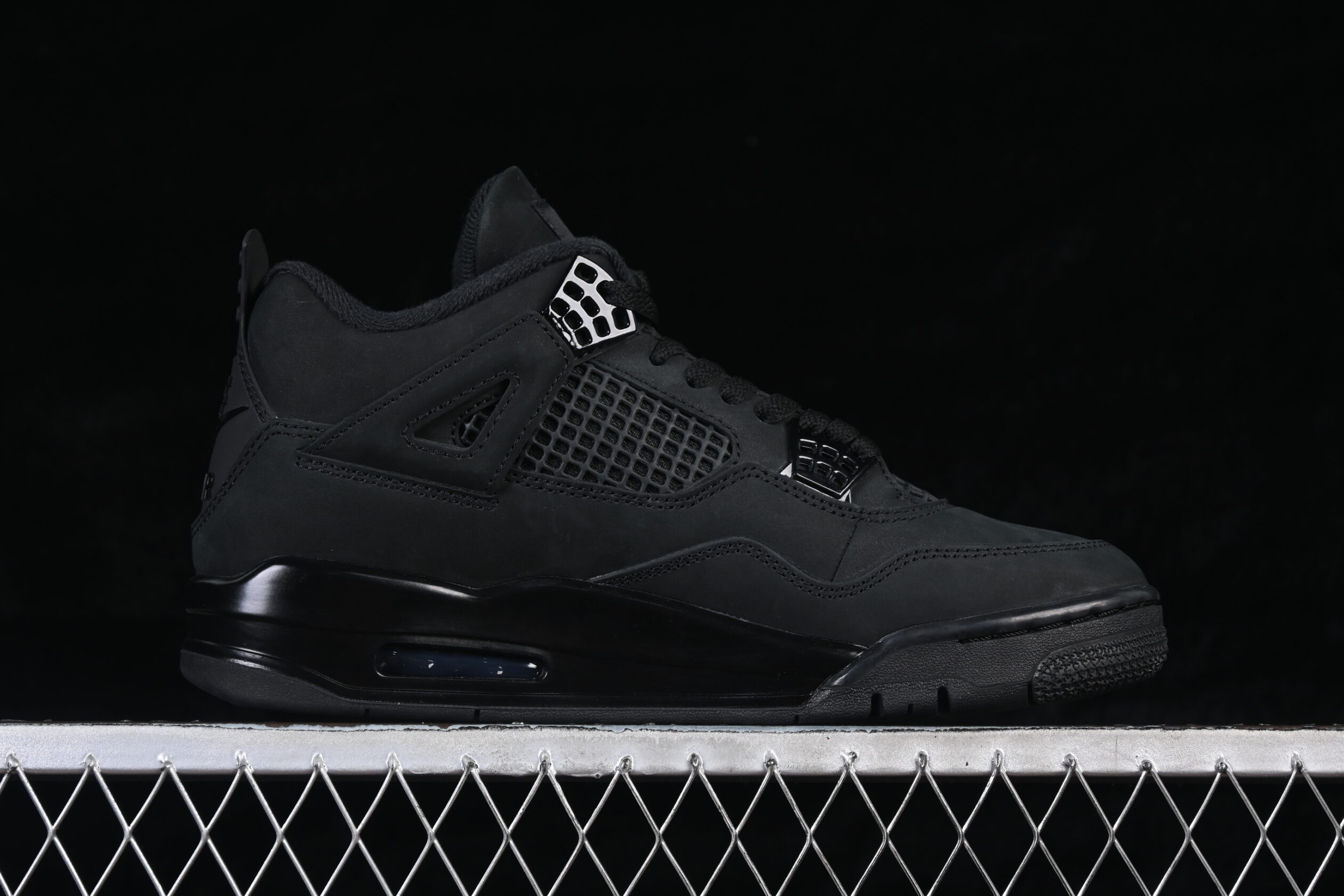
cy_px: 442
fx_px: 2837
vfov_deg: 17.9
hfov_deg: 26.7
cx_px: 677
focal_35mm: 76
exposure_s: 1/60
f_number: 6.3
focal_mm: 50
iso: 160
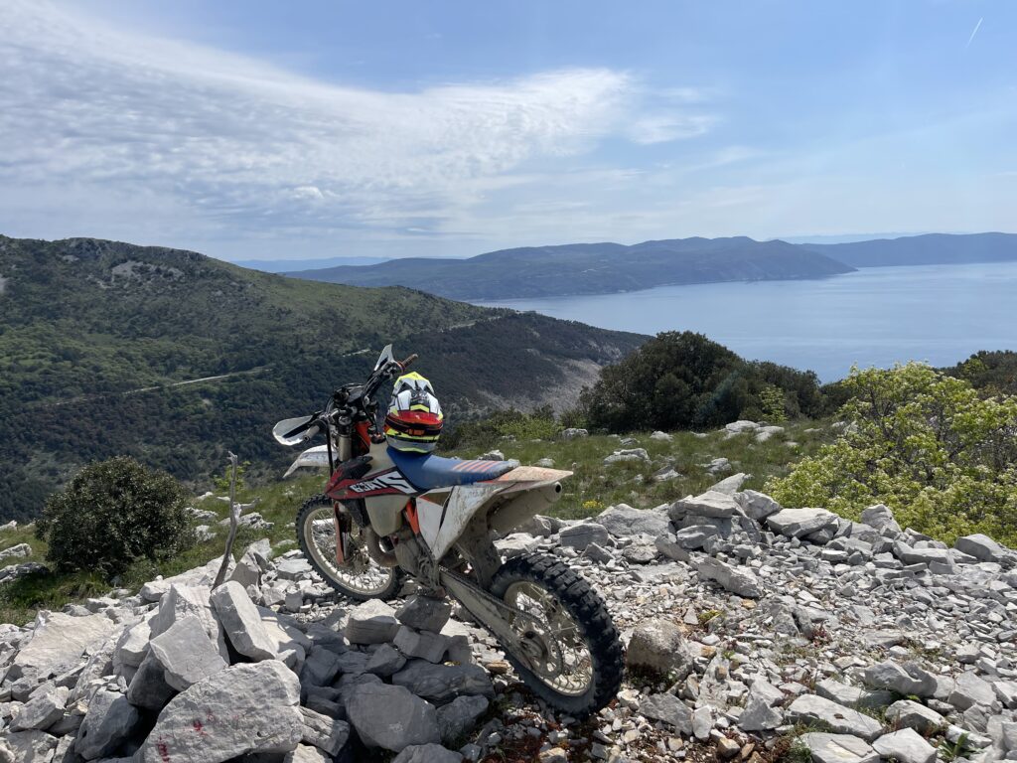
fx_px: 764
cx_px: 508
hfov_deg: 67.3
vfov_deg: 53.1
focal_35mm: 26
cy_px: 382
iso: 32
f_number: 1.6
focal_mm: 5.1
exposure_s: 1/6993
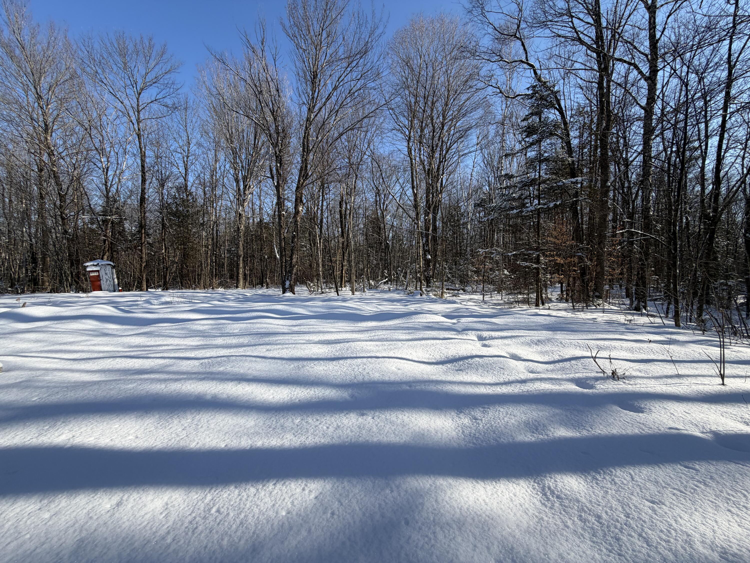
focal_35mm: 14
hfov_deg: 102.1
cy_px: 282
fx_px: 303
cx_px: 375
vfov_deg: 85.7
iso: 20
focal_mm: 2.22
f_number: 2.2
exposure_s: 1/770
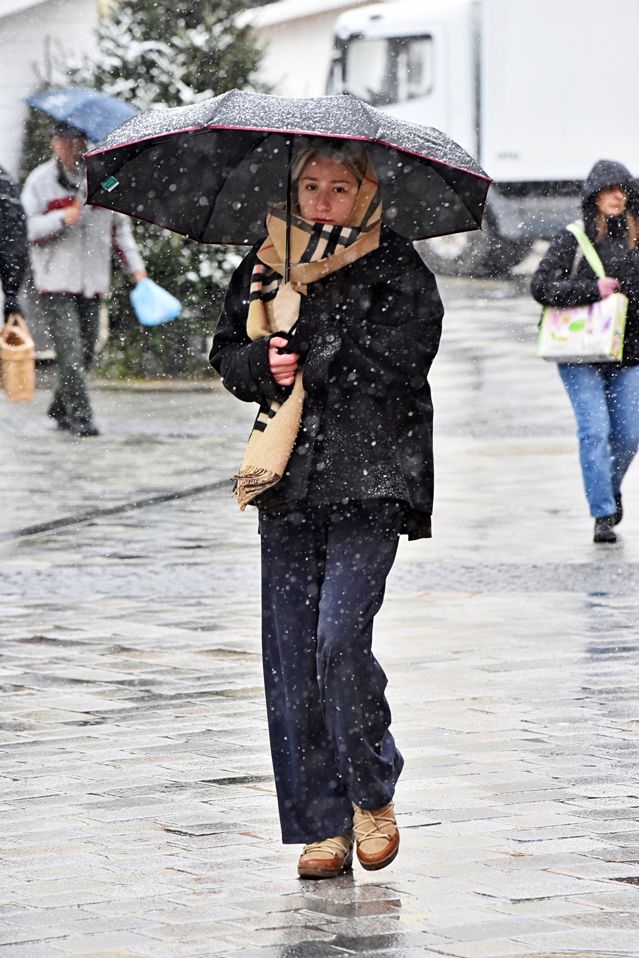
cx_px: 320
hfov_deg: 6.9
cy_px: 479
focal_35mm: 200
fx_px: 5320
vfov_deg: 10.3
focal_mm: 200
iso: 2500
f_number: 6.3
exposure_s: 1/500
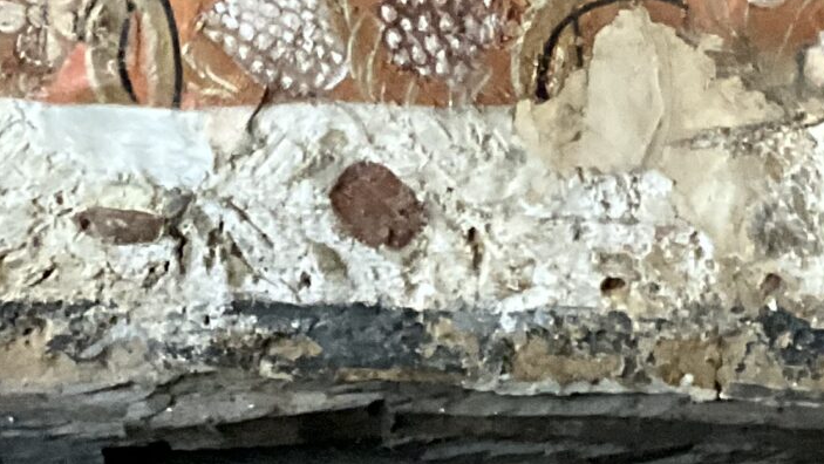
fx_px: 2514
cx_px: 1084
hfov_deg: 17.4
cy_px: -1032
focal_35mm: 115
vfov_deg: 8.4
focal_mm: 3
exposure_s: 1/50
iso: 250
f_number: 1.8
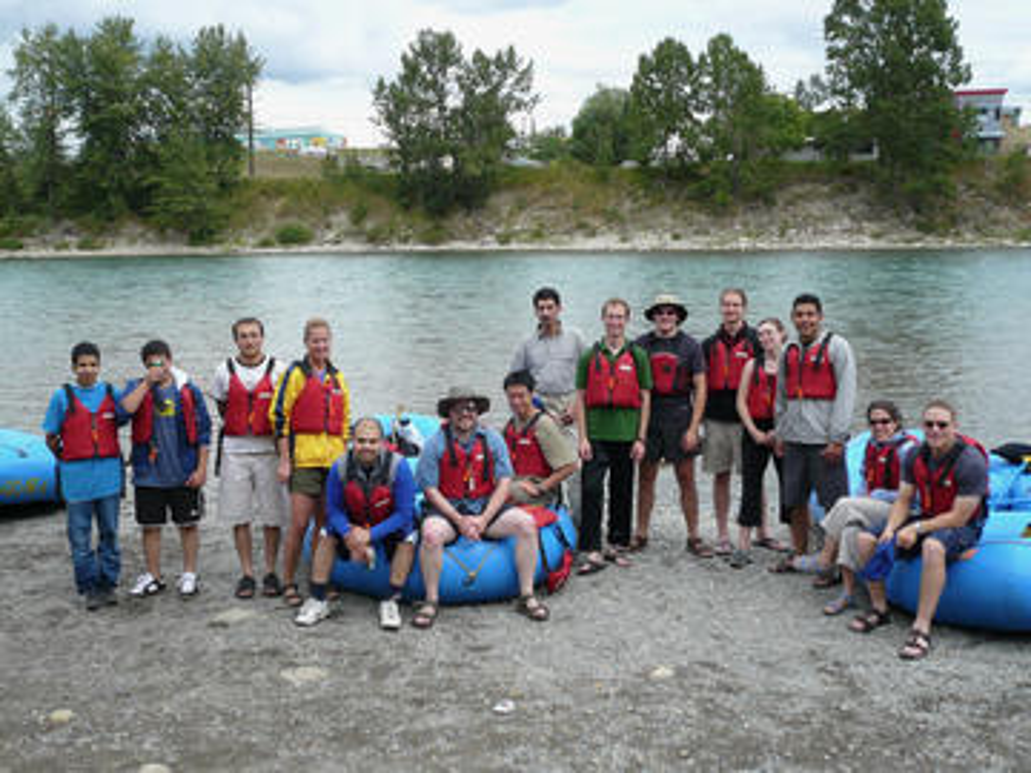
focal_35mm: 42
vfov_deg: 34.3
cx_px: 516
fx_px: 1251
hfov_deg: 44.8
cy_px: 386
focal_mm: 6.9
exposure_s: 1/640
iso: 100
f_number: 3.3
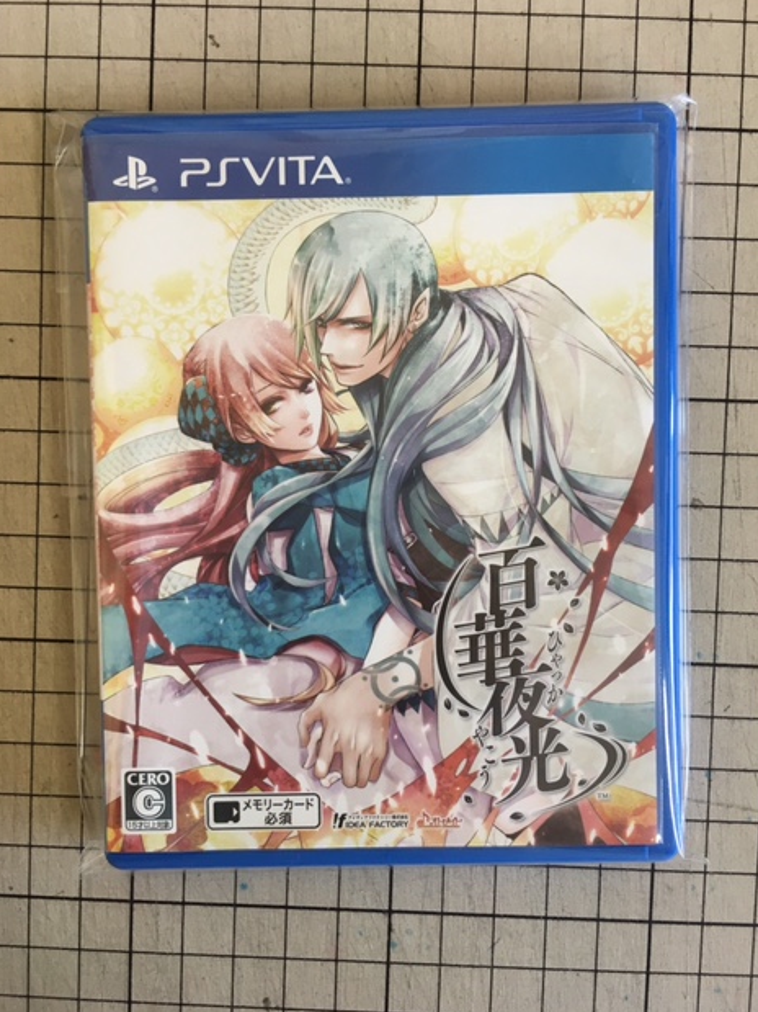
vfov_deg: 60.0
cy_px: 497
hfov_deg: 46.8
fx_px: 876
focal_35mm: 30
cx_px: 382
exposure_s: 1/30
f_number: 2.2
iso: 64
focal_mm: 4.15
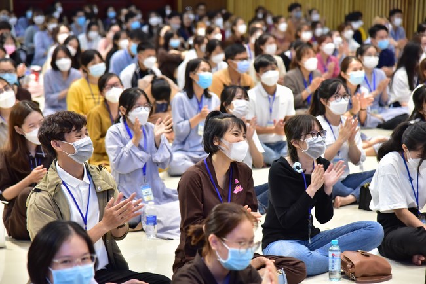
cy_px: 142
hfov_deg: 17.1
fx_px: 1421
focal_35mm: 120
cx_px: 213
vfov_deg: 11.4
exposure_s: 1/125
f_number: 4
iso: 2500
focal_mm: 120
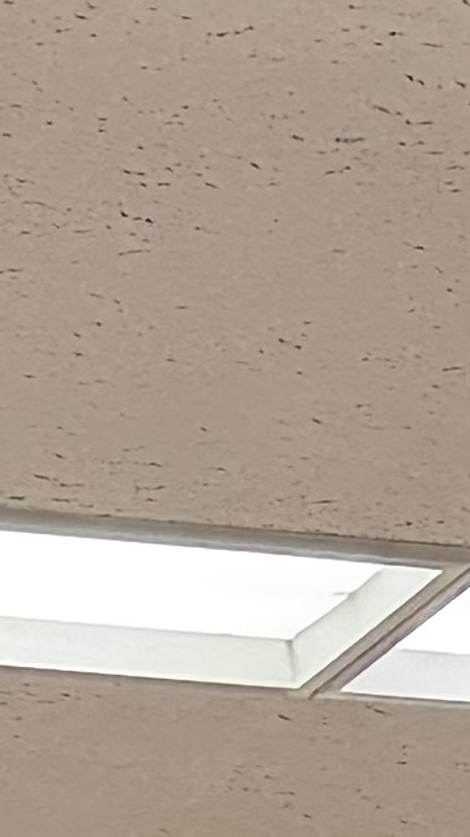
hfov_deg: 5.1
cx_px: -189
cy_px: 2591
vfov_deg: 7.8
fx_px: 5255
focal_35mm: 237
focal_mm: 6.76
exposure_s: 1/50
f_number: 1.78
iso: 125
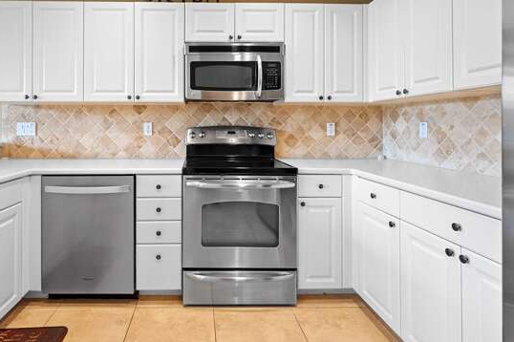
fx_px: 285
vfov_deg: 60.8
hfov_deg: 82.8
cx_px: 201
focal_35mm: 20
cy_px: 122
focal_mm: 14
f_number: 6.3
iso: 1250
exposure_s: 1/13
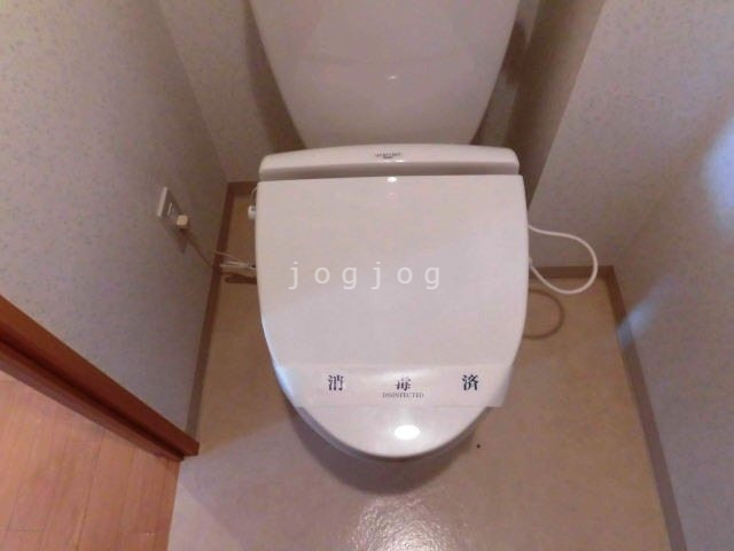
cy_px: 276
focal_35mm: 24
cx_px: 367
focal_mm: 4.3
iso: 320
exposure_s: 1/30
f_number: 3.1
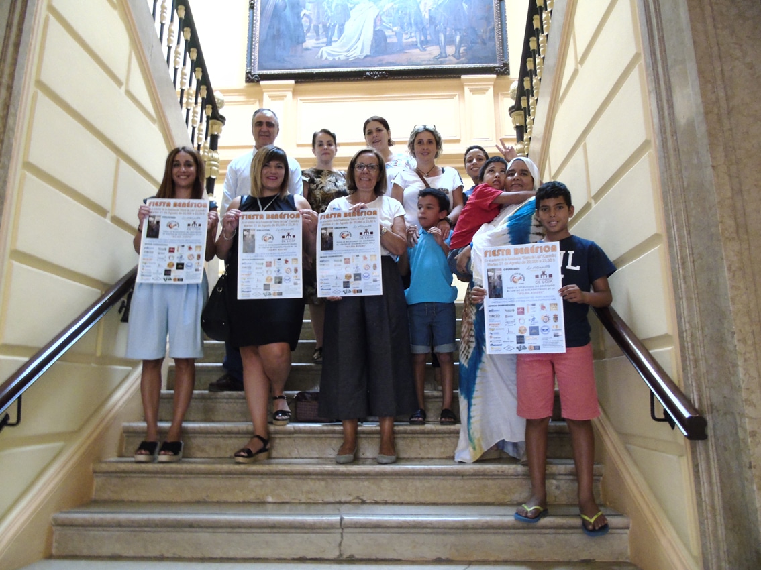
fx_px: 549
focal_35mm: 25
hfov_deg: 69.4
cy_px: 285
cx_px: 380
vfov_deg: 54.9
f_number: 3.4
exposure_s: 1/5
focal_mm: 4.4
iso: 400
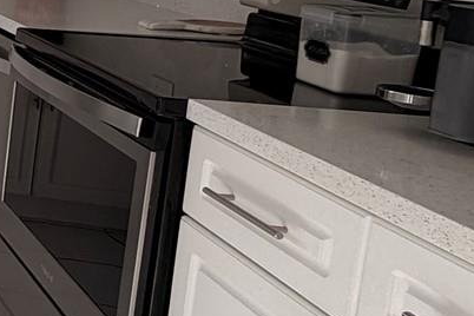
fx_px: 764
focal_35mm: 58
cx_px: -448
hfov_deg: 20.0
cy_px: -26
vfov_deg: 22.2
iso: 50
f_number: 2.2
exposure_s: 1/400
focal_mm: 2.22
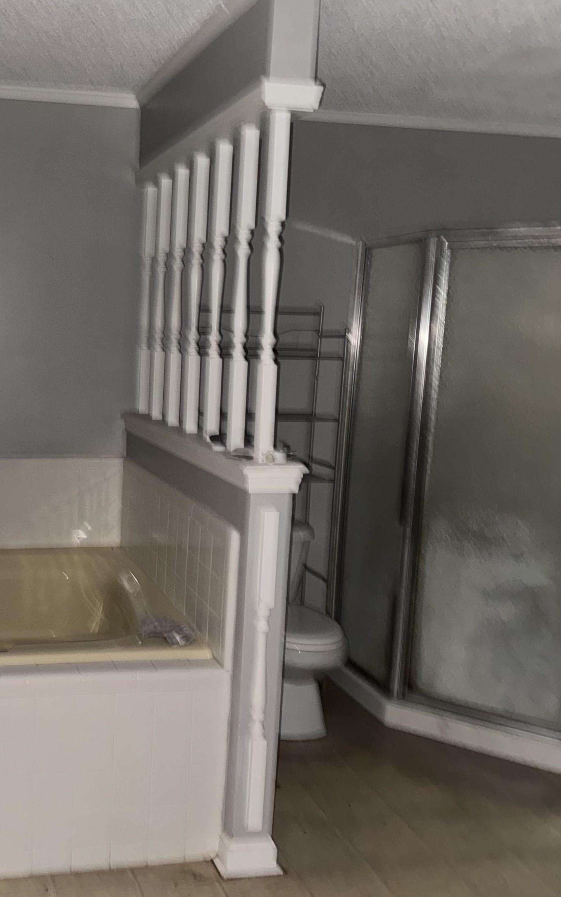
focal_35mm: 36
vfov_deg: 54.0
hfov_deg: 33.4
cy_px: 431
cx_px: 51
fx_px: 881
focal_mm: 6.76
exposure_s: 1/4
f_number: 1.78
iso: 160
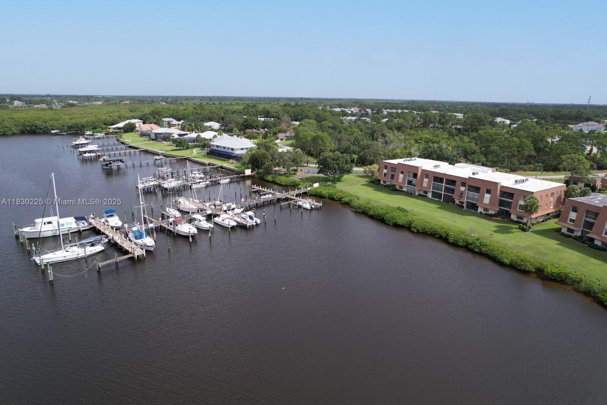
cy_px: 202
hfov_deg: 78.6
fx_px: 371
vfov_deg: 57.2
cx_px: 304
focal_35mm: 22
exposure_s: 1/2500
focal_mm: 8.38
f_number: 2.8
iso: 140
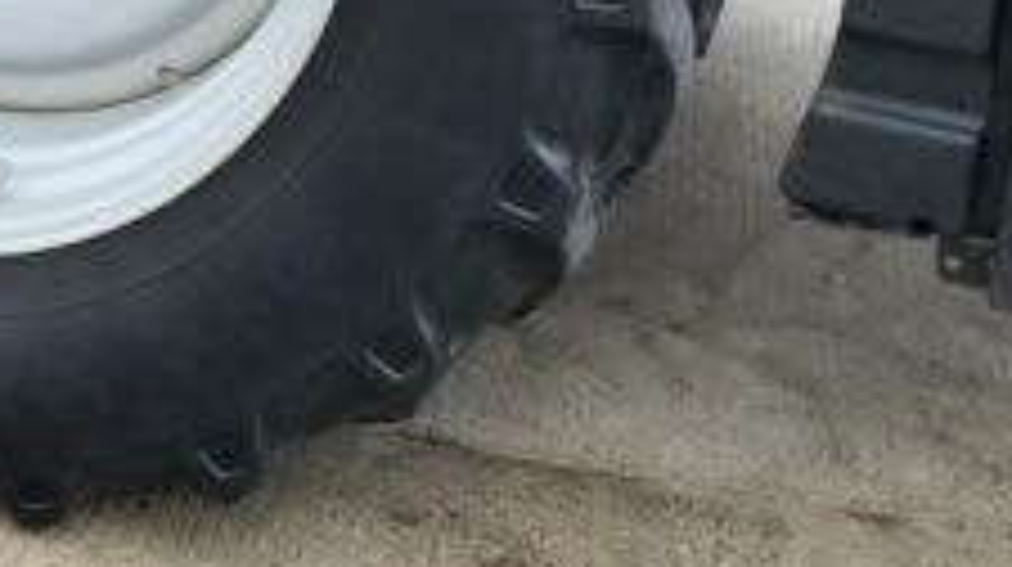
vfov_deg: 12.6
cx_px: 234
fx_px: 2413
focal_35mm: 90
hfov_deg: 23.4
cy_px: -342
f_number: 1.8
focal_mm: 3
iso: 64
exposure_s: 1/113
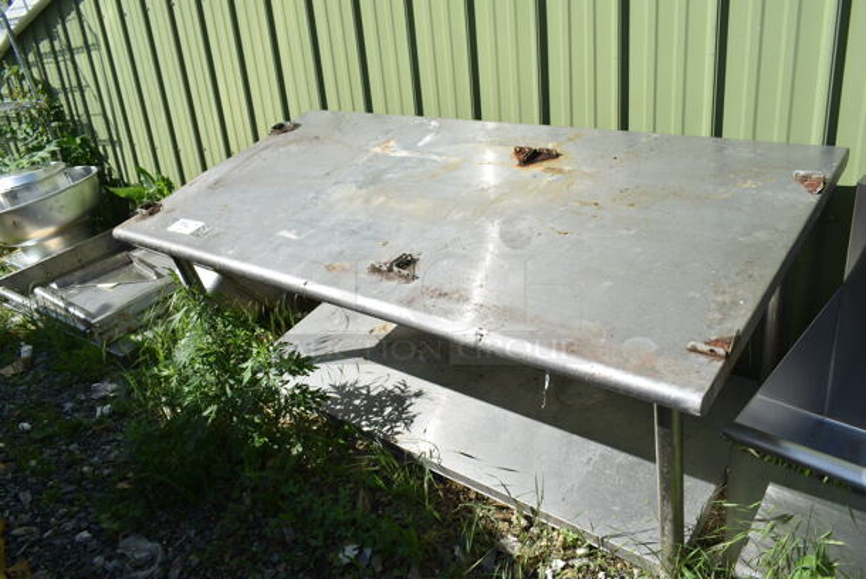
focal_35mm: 27
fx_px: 650
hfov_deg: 67.3
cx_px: 433
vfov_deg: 48.0
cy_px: 290
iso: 100
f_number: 8
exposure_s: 1/250
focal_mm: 18
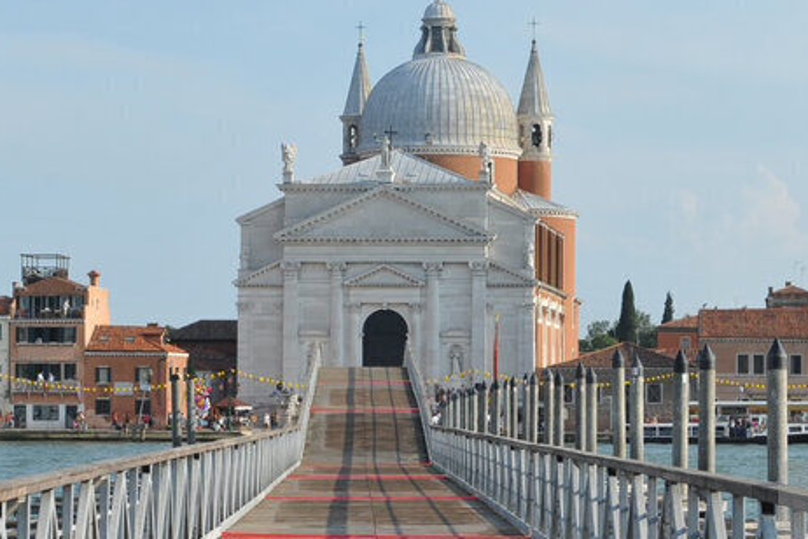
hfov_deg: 12.5
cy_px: 427
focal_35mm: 164
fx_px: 3681
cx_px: 392
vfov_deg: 8.4
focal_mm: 70
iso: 200
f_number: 9
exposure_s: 1/320
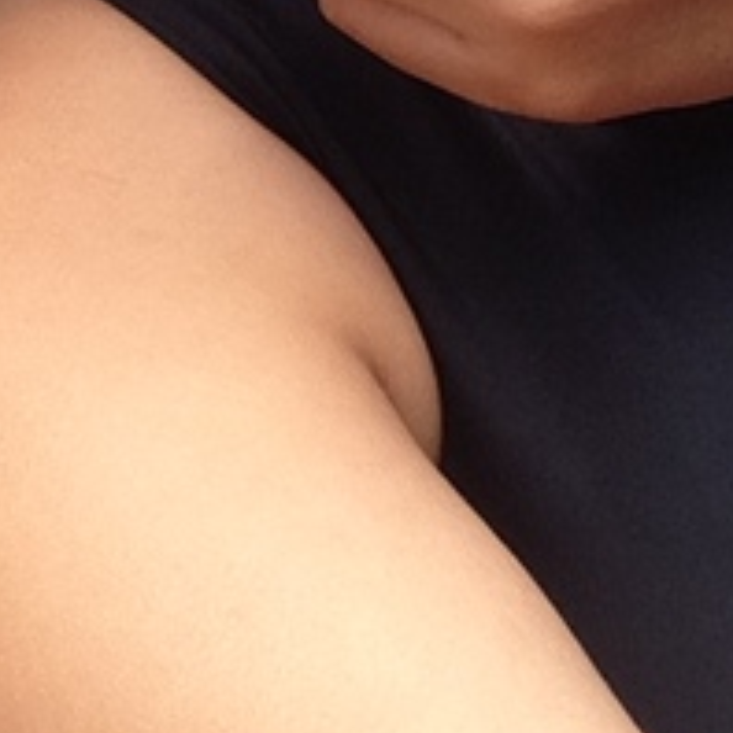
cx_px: -281
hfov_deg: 16.2
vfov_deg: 17.2
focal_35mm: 100
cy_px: 78
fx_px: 2396
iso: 32
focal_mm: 2.18
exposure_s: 1/208
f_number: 2.4
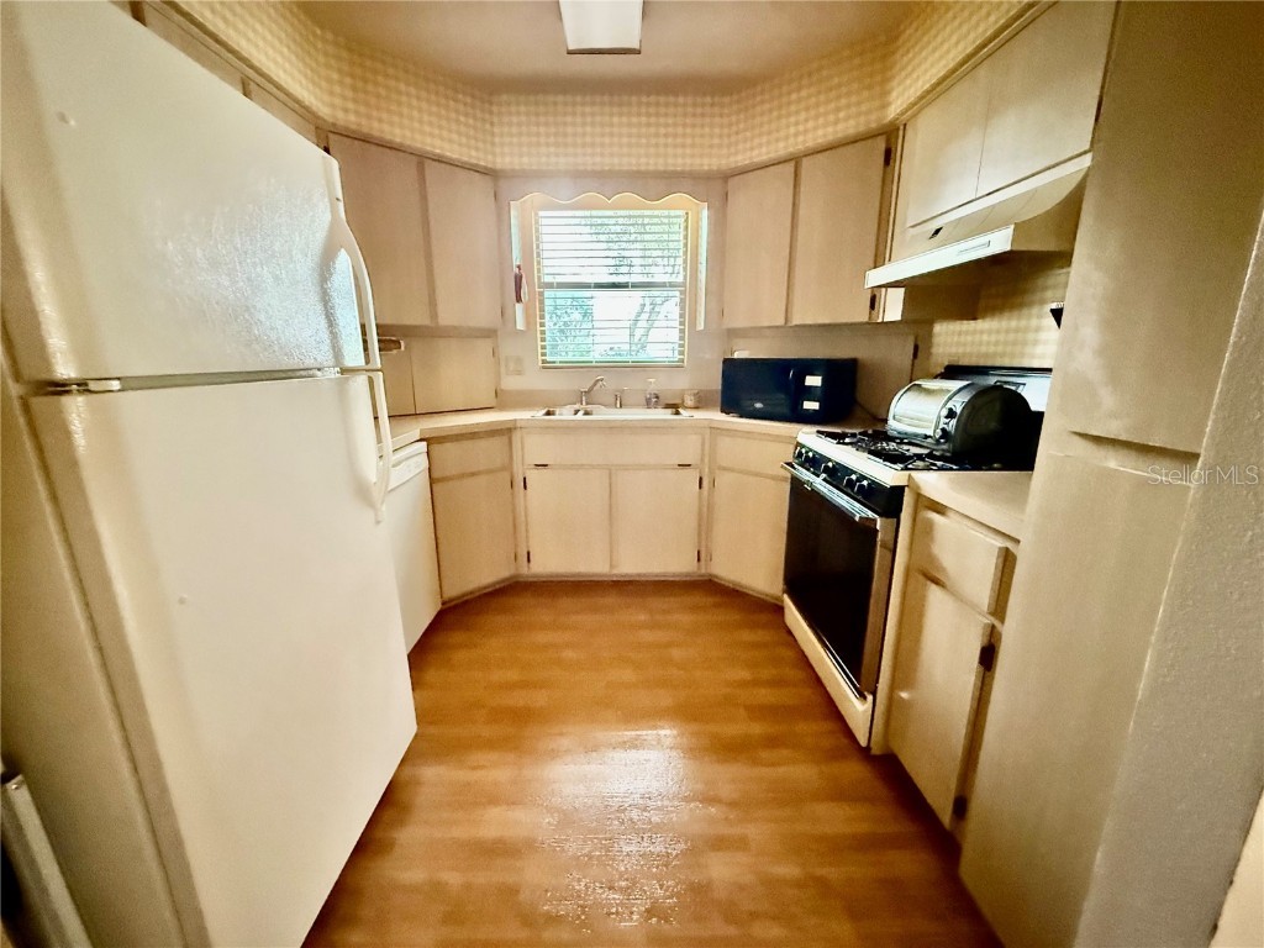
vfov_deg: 85.7
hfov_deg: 102.1
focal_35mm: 14
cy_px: 474
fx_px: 511
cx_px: 632
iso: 1600
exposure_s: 1/40
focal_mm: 2.22
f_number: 2.2
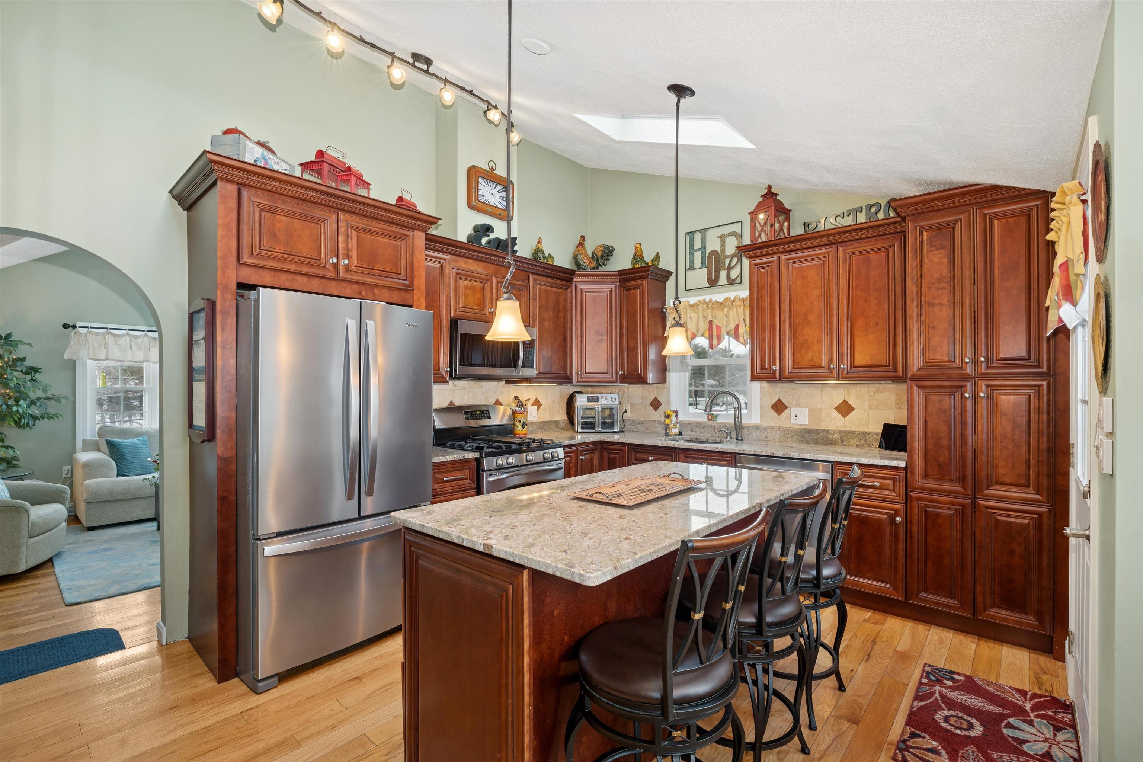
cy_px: 381
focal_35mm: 16
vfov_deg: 73.7
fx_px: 508
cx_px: 572
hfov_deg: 96.7
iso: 400
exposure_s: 1/15
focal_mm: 16
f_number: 9
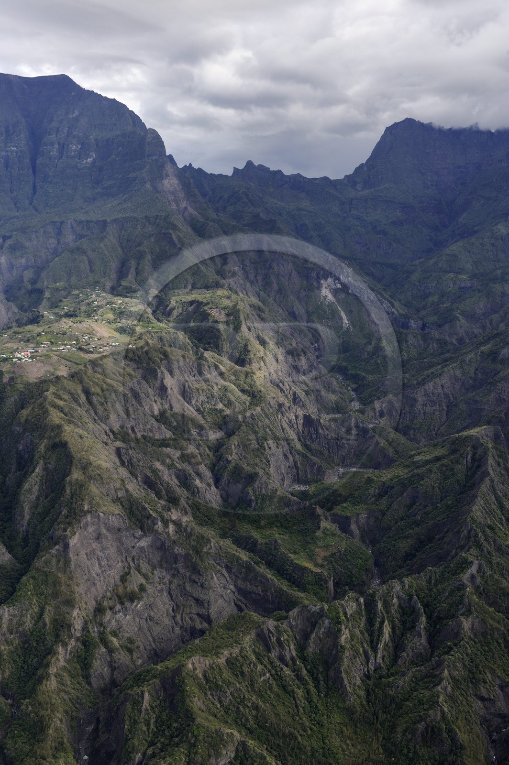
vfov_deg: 58.8
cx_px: 254
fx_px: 680
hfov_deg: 41.0
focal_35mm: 32
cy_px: 382
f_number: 6.3
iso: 800
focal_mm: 32
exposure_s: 1/1000
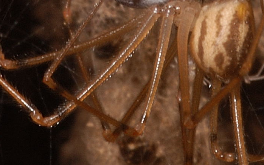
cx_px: -16
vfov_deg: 1.9
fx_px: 4972
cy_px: -156
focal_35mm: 691
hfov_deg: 3.0
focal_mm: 105
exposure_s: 1/160
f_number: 40
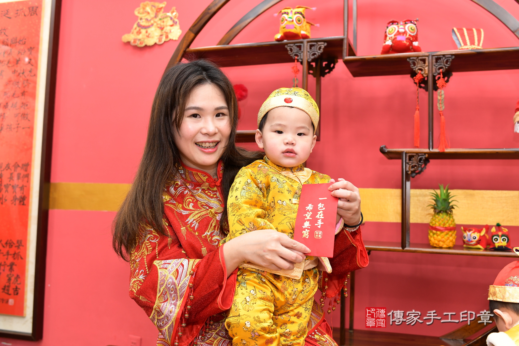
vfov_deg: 37.9
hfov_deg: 54.4
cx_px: 260
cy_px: 173
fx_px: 505
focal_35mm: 35
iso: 800
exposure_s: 1/200
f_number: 4.5
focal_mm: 35
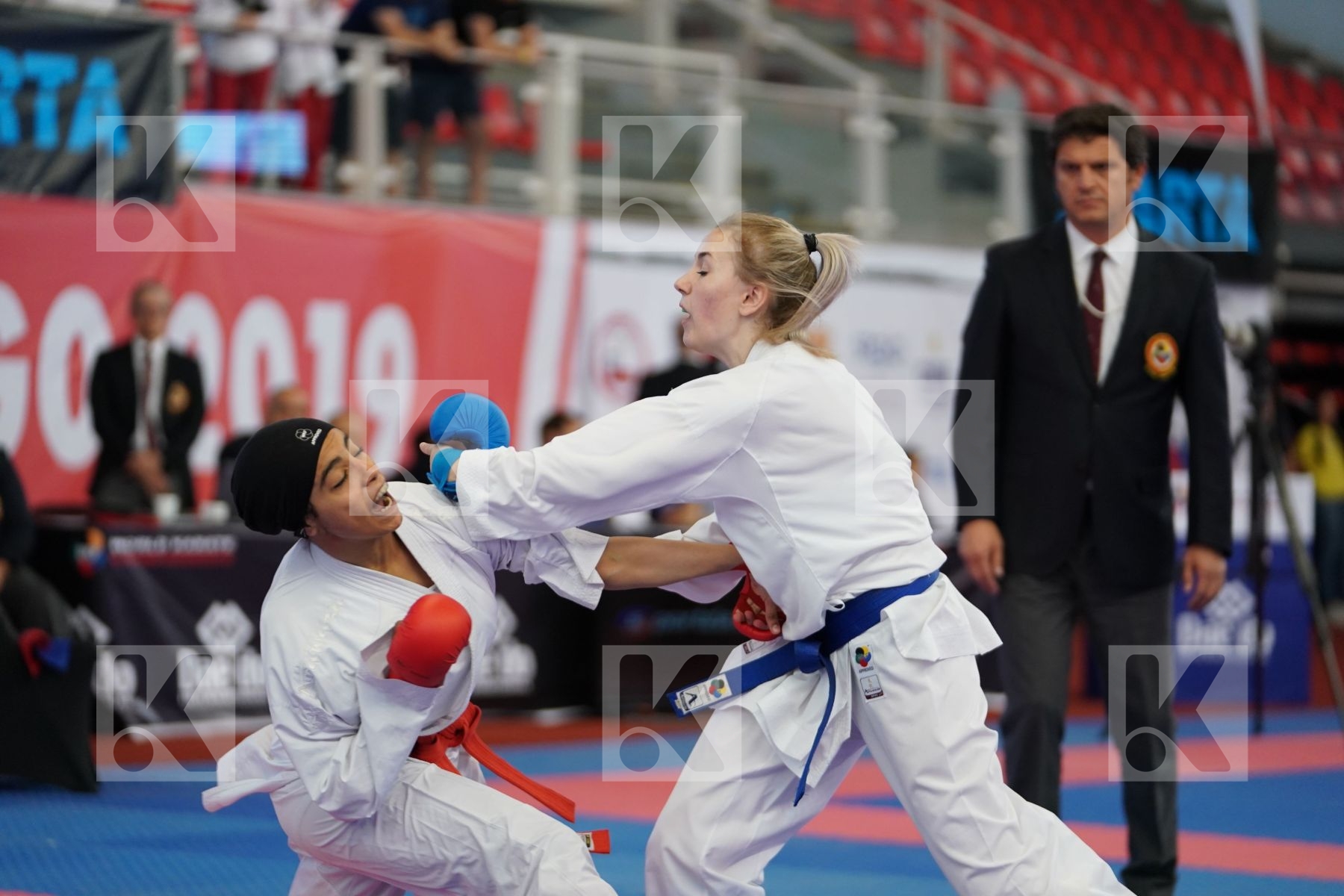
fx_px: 5002
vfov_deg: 10.2
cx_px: 672
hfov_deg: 15.3
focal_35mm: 134
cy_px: 448
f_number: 2.8
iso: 2000
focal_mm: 134
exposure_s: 1/1000
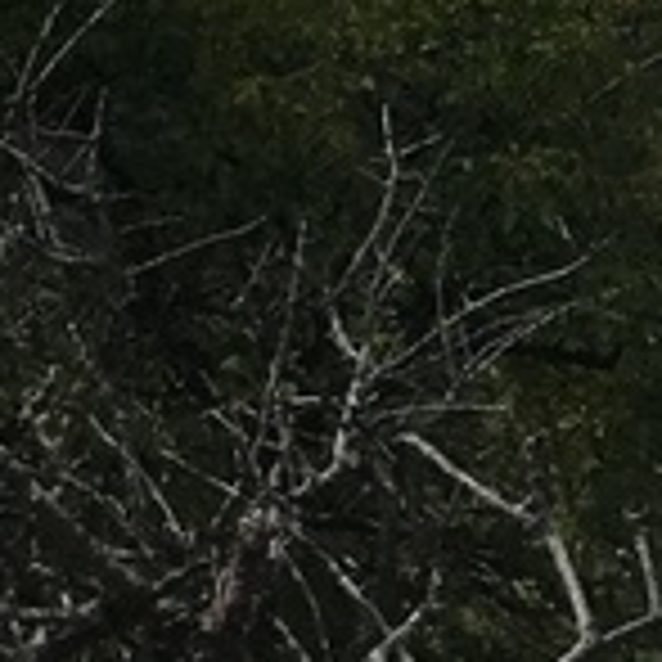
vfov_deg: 8.7
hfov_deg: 8.4
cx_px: -1283
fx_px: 3851
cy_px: -1049
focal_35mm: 178
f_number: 2.2
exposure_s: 1/2481
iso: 25
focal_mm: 4.15
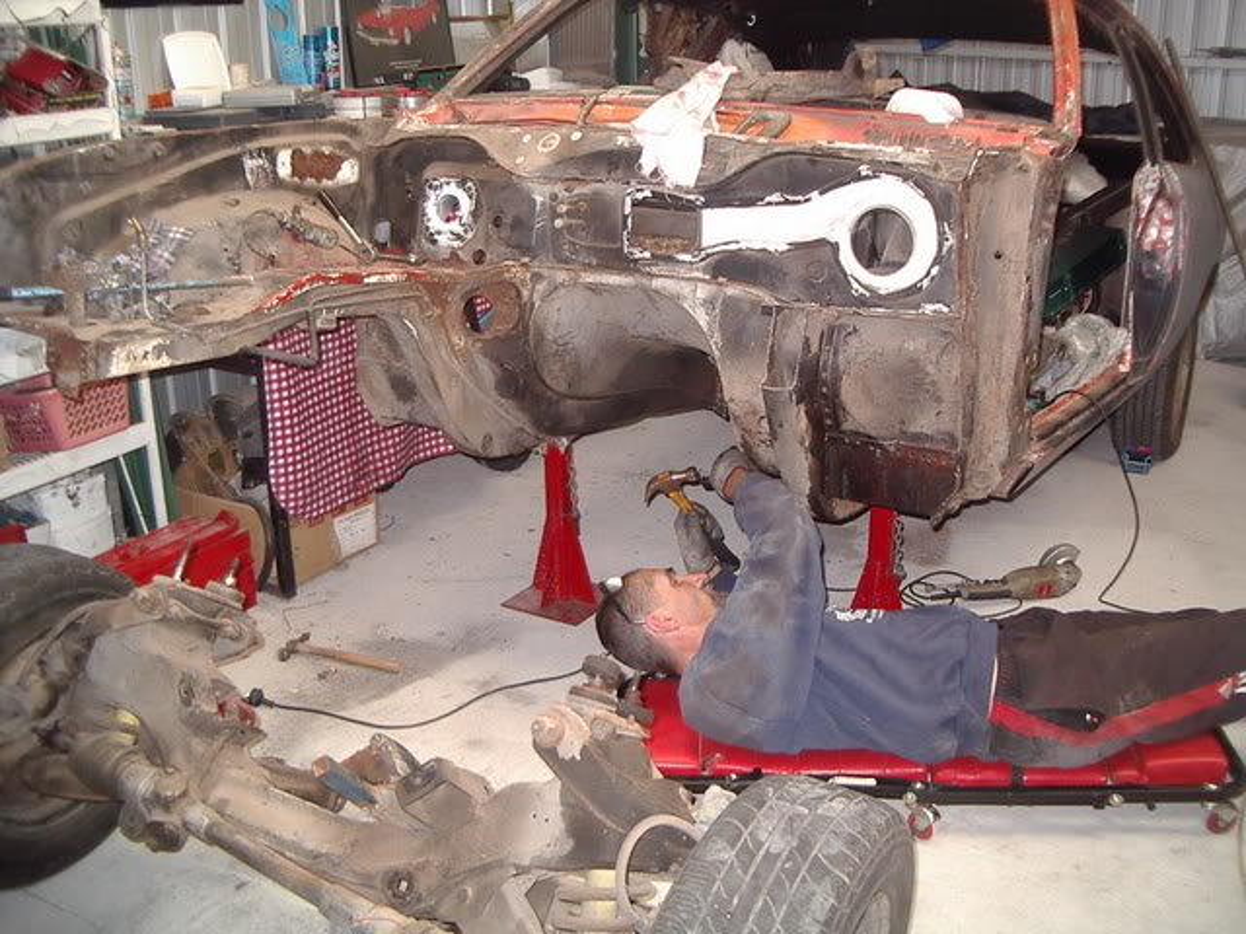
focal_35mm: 38
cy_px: 467
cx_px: 623
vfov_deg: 37.7
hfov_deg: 49.0
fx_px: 1368
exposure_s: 1/60
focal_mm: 5.8
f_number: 2.6
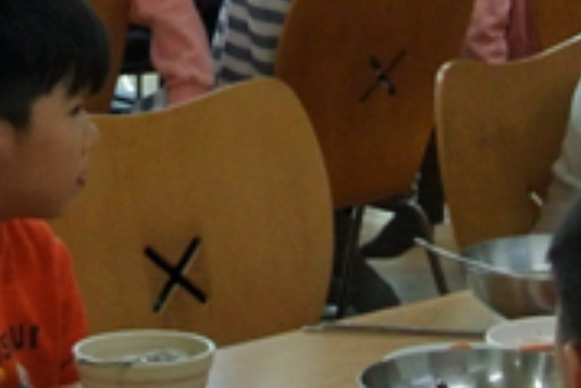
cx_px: 82
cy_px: 51
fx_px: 3376
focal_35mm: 209
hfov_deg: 9.8
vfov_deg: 6.6
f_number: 3.5
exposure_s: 1/160
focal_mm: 11
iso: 400
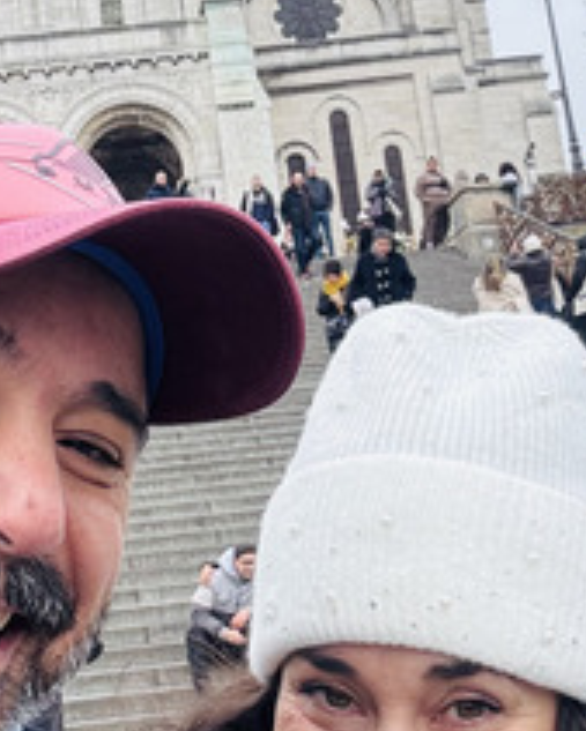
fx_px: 1538
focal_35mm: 71
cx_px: 173
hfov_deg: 21.4
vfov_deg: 26.4
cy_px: 175
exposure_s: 1/121
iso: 32
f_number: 1.9
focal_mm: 2.69
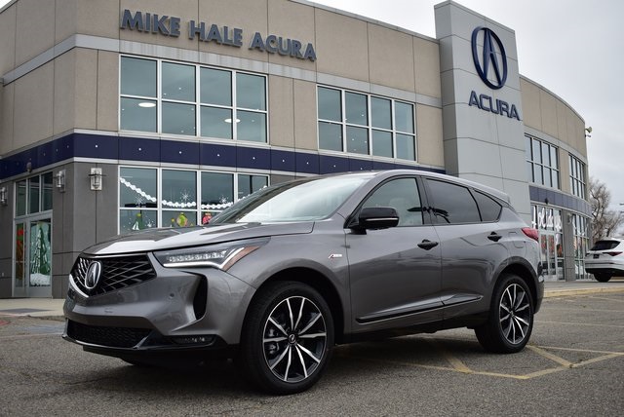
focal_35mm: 40
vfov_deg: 33.1
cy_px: 208
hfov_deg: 47.9
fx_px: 703
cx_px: 312
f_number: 5
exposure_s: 1/100
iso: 100
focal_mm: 27
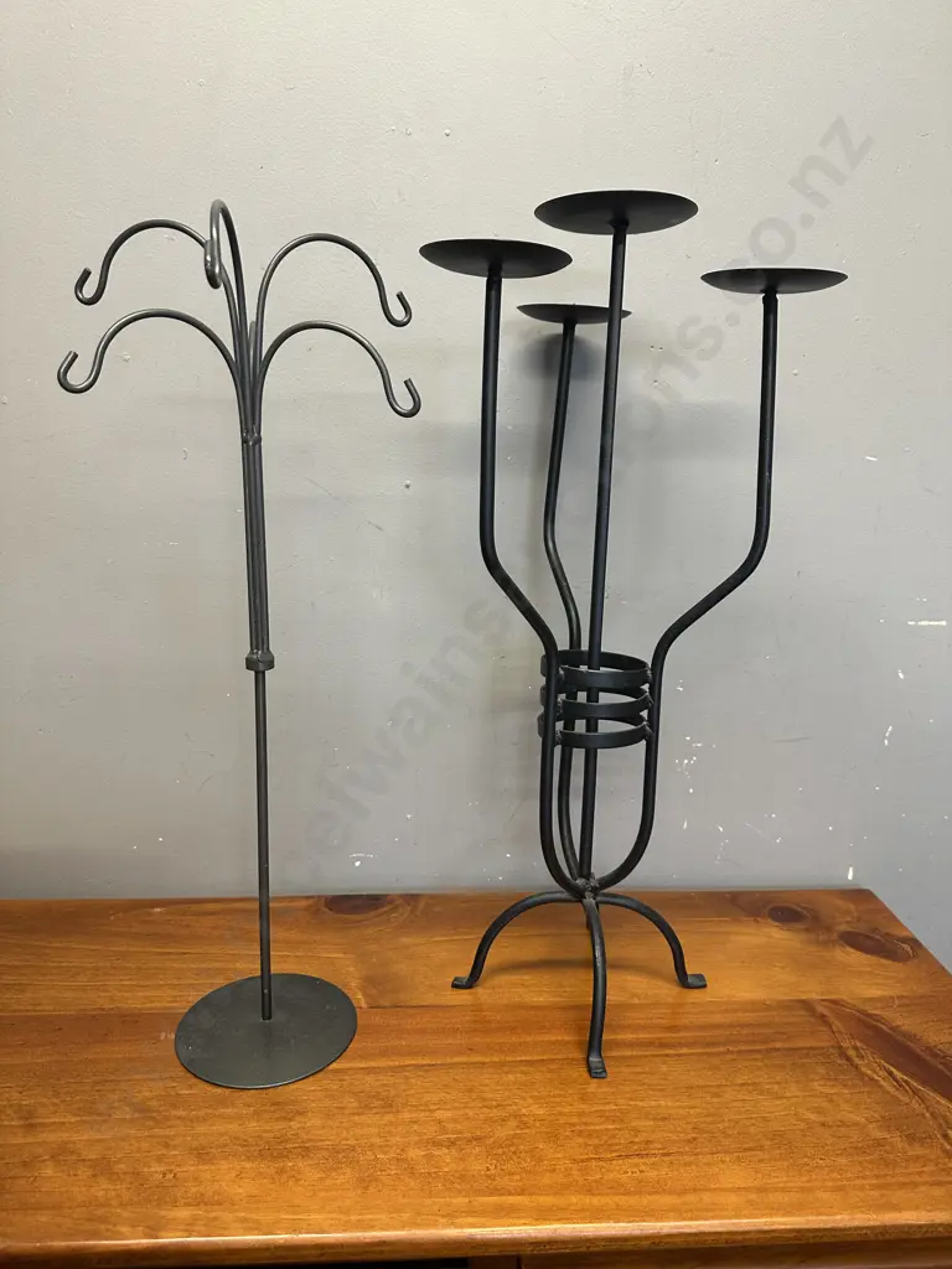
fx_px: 880
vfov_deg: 71.6
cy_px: 634
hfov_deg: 56.8
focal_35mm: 24
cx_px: 476
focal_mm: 6.86
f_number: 1.78
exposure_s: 1/100
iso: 160
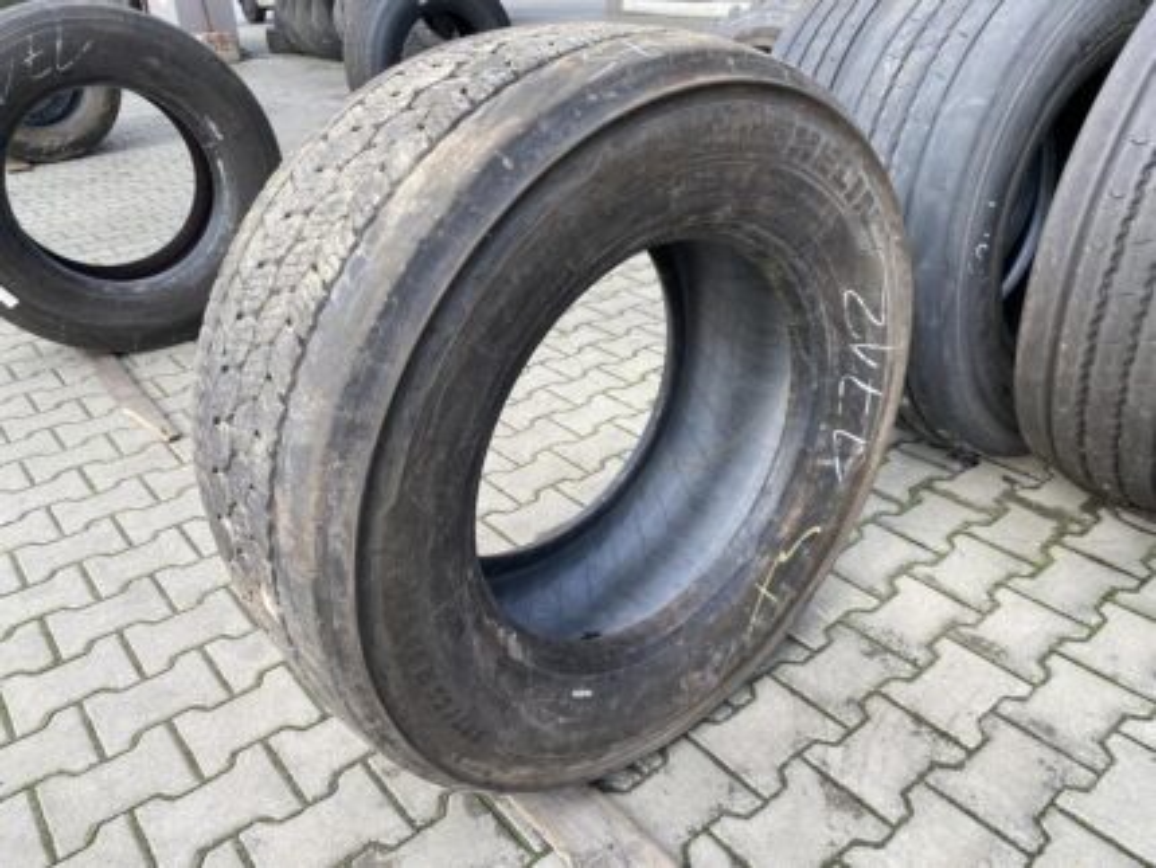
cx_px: 578
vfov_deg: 53.1
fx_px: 869
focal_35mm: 26
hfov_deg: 67.3
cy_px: 434
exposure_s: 1/285
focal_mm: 4.25
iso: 32
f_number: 1.8
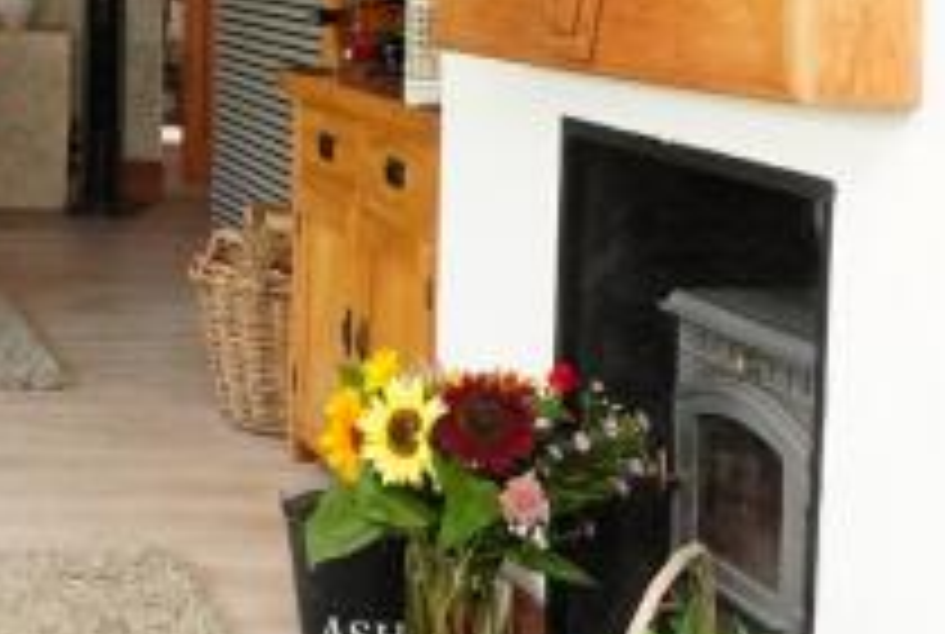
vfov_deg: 18.1
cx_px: -189
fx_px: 1920
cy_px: -58
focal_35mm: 73
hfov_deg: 24.9
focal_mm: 10
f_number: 10
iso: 3200
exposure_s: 1/60
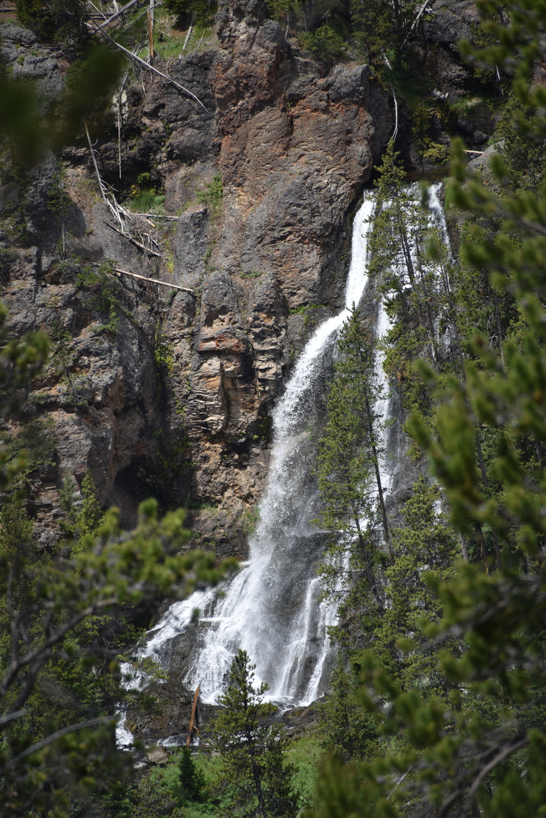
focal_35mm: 300
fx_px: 6821
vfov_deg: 6.9
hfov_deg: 4.6
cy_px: 409
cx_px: 273
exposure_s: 1/640
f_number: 5.6
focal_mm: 300
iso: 160
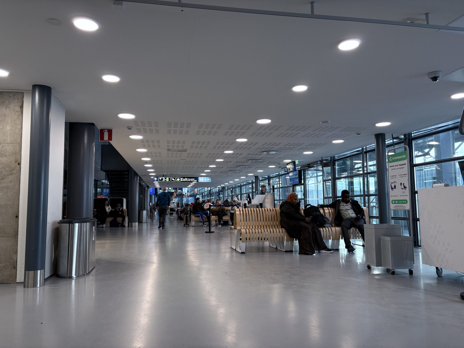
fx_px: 349
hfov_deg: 67.3
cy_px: 174
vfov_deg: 53.1
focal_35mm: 26
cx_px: 232
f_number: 1.6
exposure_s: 1/100
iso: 100
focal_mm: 5.96
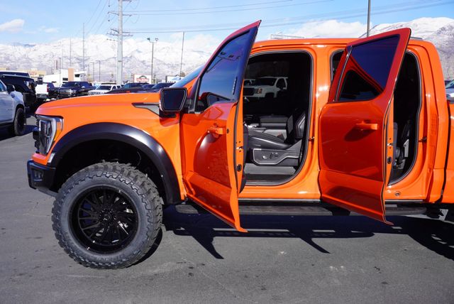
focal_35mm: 39
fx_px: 492
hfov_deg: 49.5
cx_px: 227
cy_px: 152
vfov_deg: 34.3
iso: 100
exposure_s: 1/125
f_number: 10
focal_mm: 26
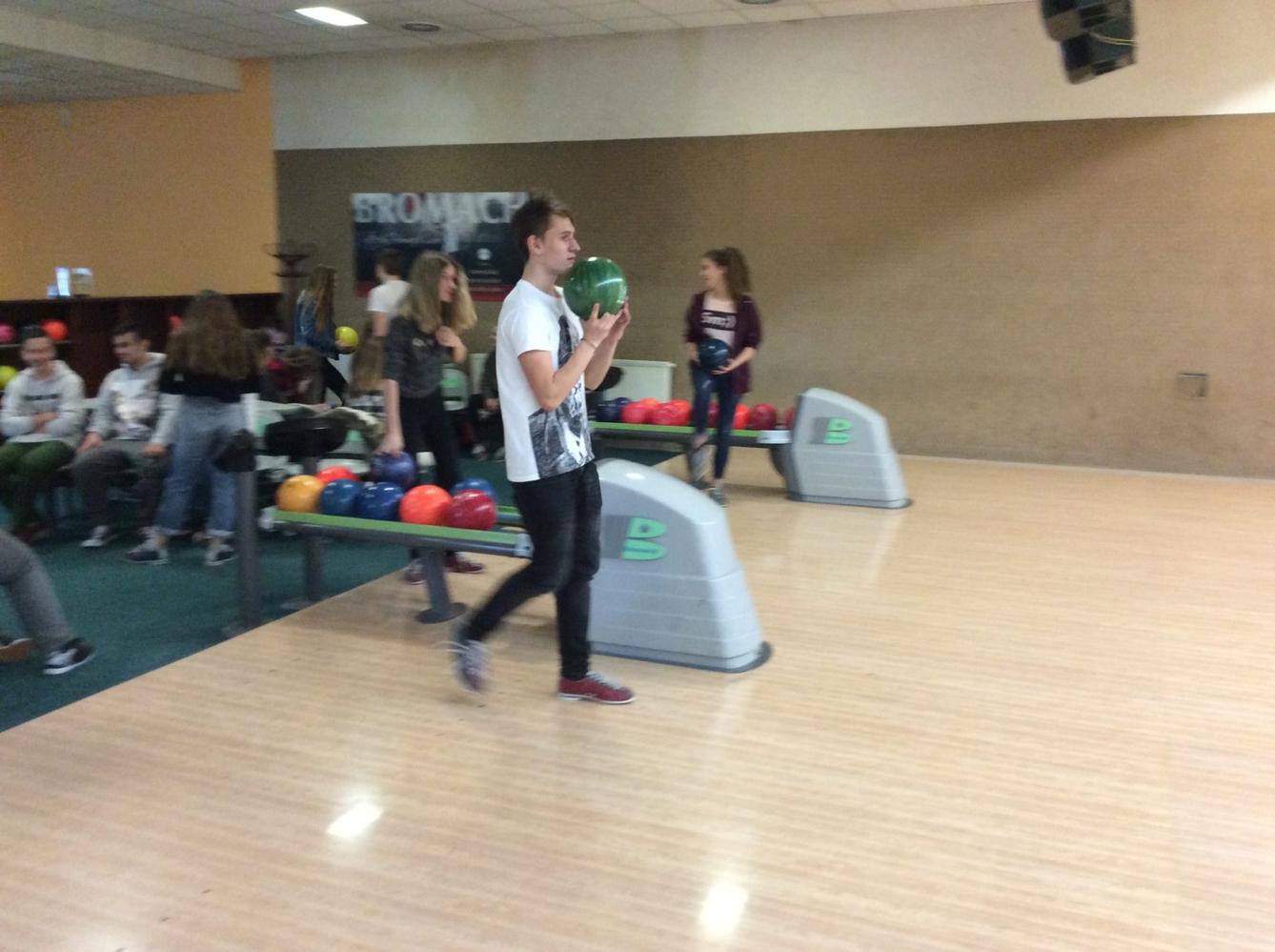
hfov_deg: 56.9
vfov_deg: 44.0
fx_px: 1177
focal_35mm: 32
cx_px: 638
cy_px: 476
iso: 200
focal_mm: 3.3
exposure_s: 1/25
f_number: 2.4
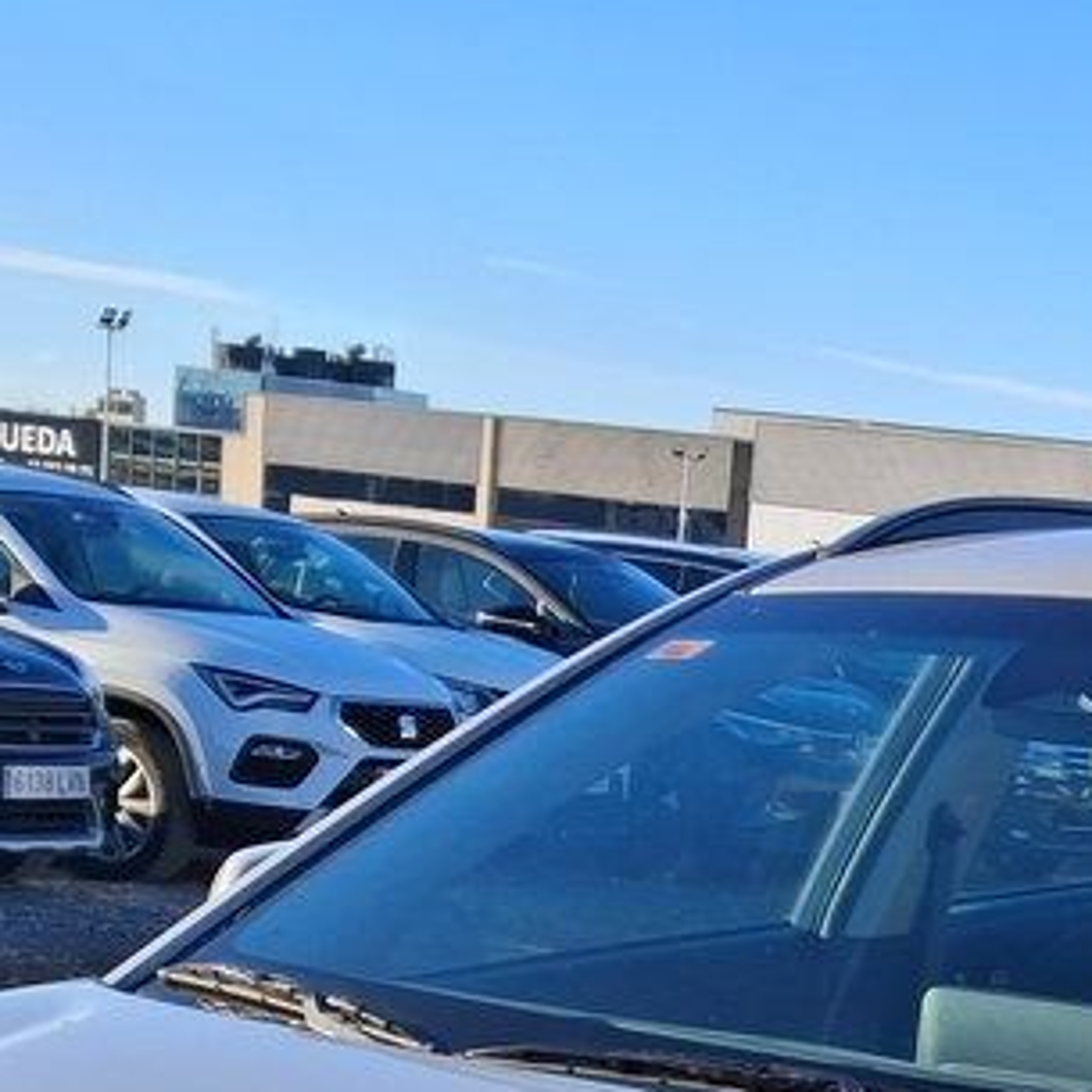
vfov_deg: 15.8
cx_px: 909
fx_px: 3569
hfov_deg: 17.2
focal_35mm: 100
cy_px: 1708
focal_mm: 4
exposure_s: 1/607
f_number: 1.8
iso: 20
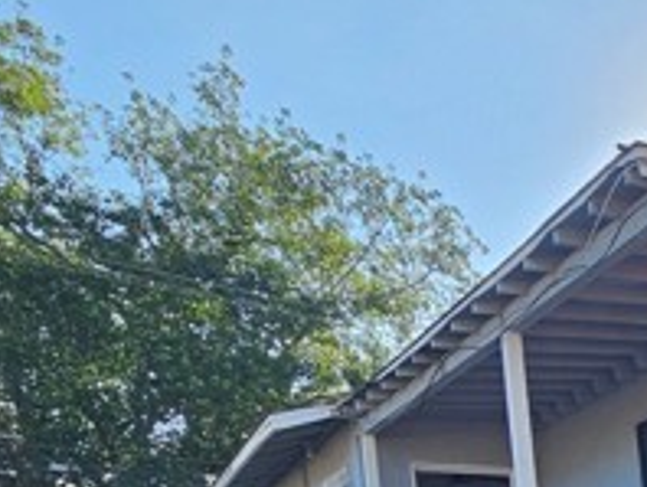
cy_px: 650
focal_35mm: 42
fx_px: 786
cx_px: 938
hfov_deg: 29.7
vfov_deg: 27.9
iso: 50
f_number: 2.2
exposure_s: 1/556
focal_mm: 2.2
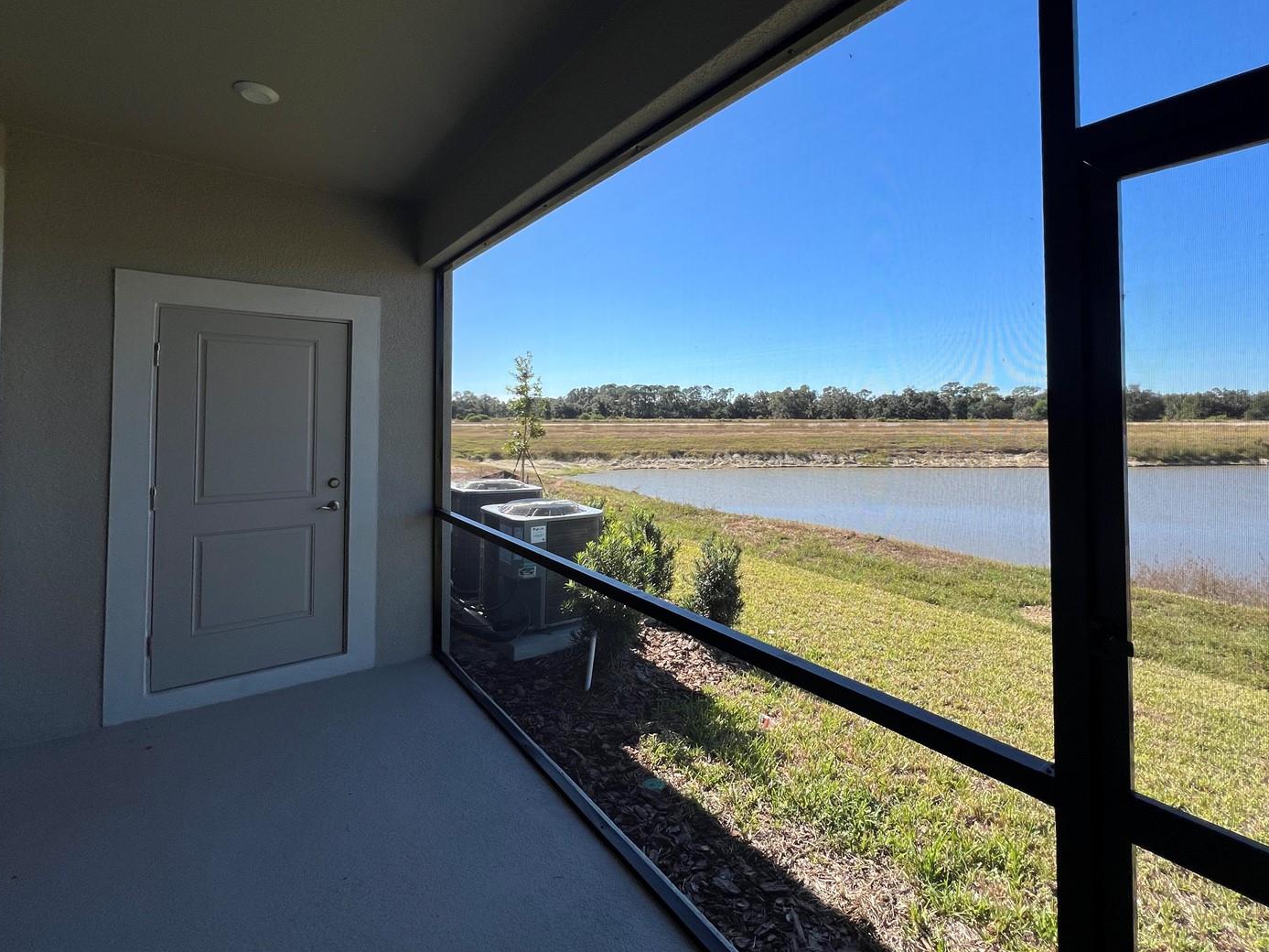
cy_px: 404
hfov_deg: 98.2
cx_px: 637
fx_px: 550
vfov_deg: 81.2
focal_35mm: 15
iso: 32
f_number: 1.8
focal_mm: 1.57
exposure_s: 1/889
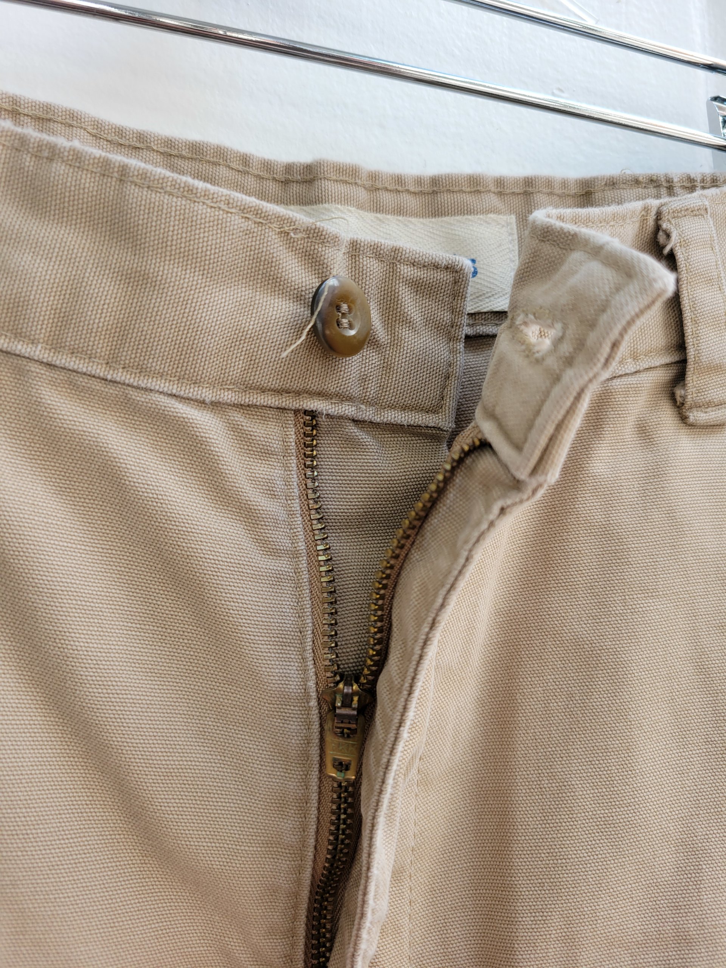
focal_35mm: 26
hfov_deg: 53.1
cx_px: 363
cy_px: 484
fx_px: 727
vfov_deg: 67.3
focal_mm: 5.4
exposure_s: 1/120
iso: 50
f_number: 1.8
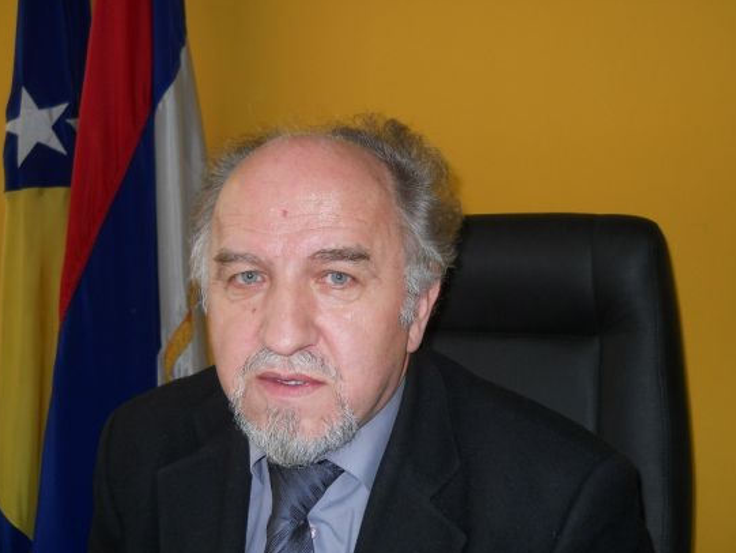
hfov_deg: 40.4
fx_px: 1000
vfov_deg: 30.9
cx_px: 384
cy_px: 246
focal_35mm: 47
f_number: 3.1
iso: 100
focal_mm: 6.72
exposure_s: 1/30
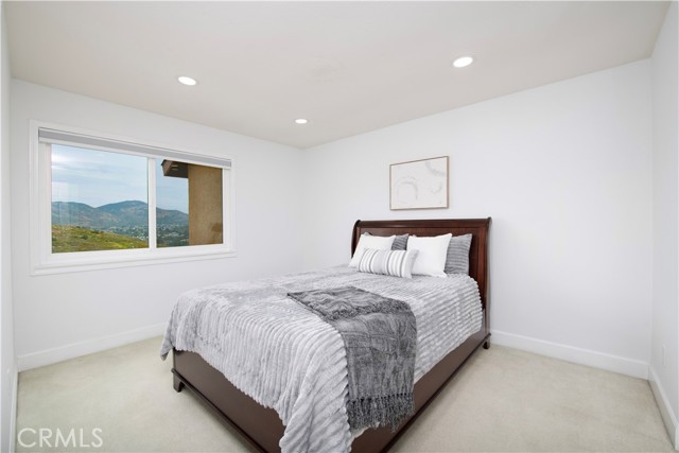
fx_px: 283
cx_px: 340
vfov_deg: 77.4
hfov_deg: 100.4
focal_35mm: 15
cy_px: 226
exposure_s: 1/250
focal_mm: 15
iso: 320
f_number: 8
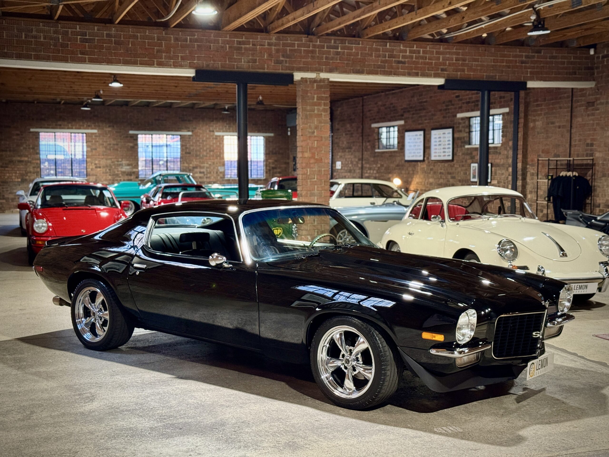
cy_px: 228
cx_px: 304
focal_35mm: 48
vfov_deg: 30.3
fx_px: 844
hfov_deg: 39.7
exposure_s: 1/33
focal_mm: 6.76
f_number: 1.78
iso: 400
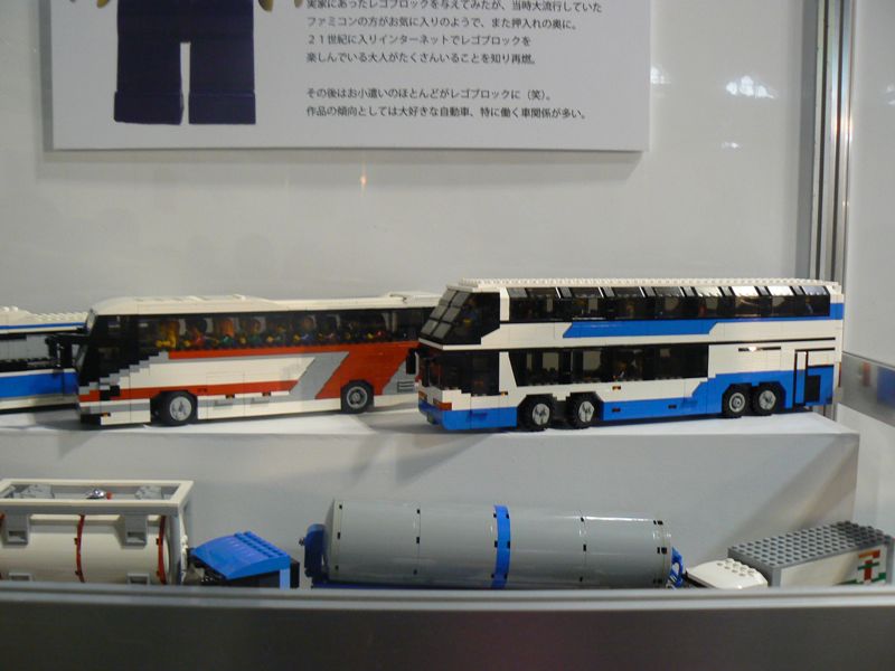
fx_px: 931
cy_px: 336
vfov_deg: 39.7
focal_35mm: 36
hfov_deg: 51.4
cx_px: 448
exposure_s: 1/30
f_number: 2.8
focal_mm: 6
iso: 200
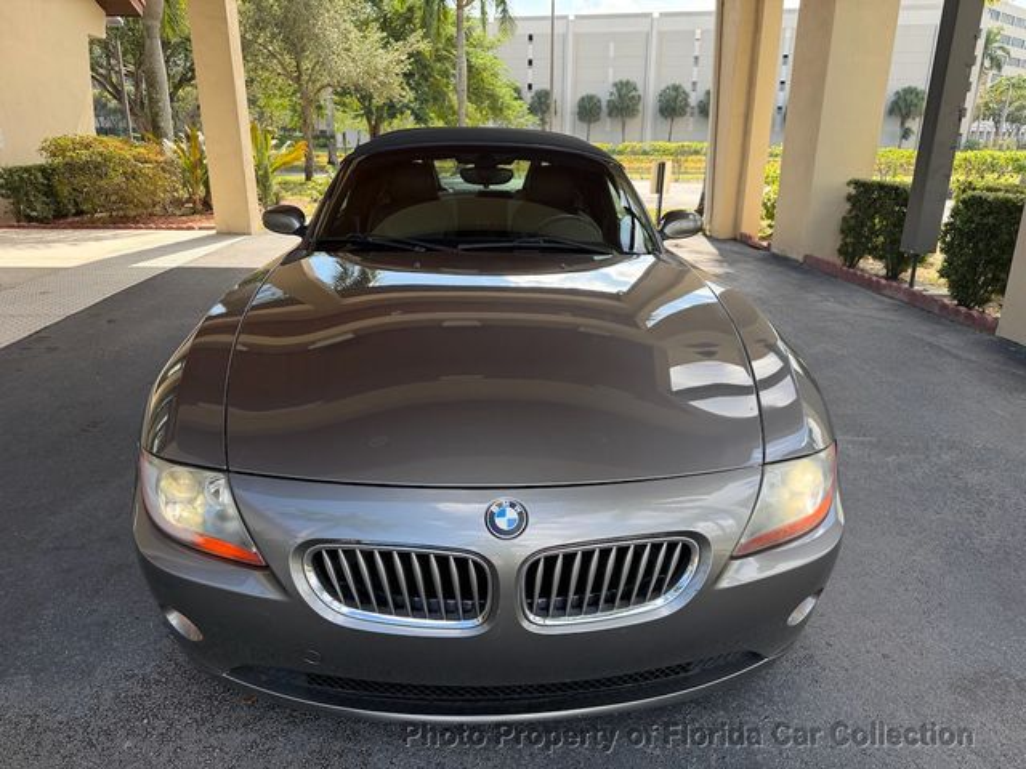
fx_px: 711
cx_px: 513
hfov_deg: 71.6
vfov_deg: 56.8
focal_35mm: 24
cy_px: 384
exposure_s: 1/796
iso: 100
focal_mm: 6.76
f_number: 1.78
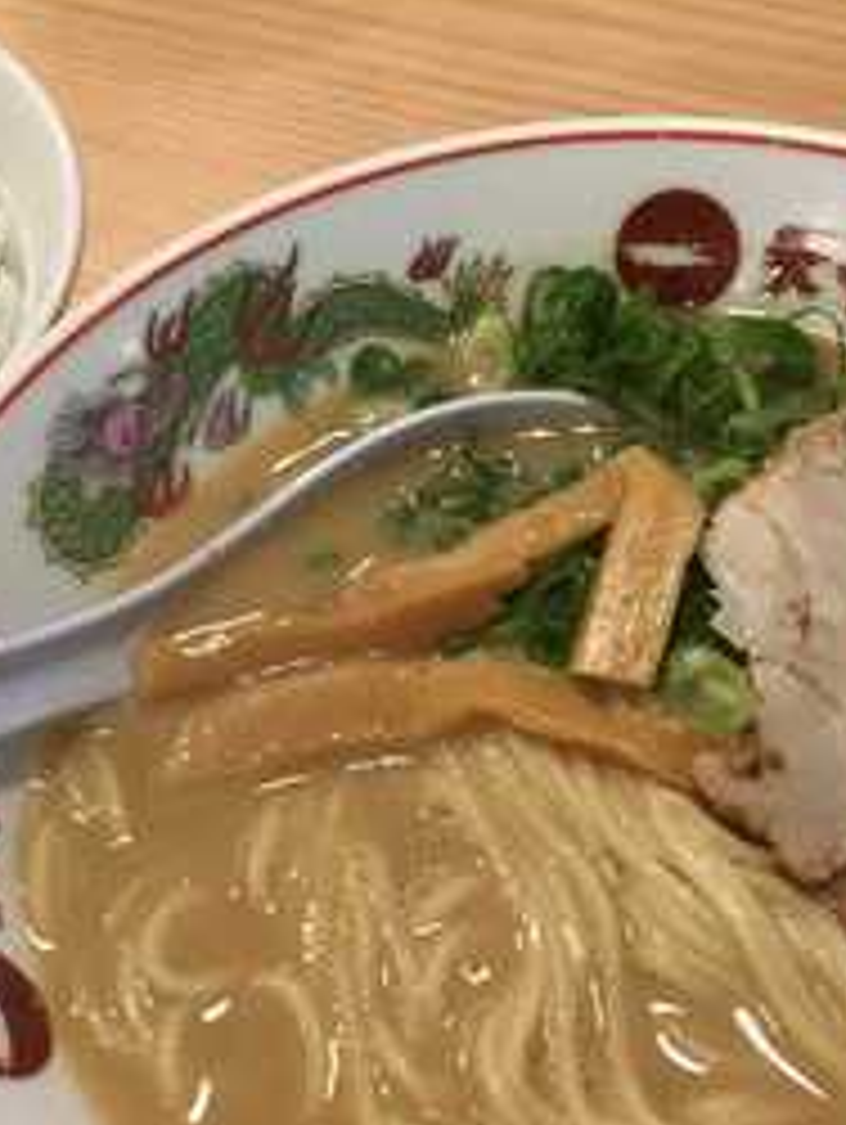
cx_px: 428
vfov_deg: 37.2
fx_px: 1659
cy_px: 716
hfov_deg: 28.6
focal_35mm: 51
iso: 100
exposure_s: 1/30
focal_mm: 4.15
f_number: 2.2
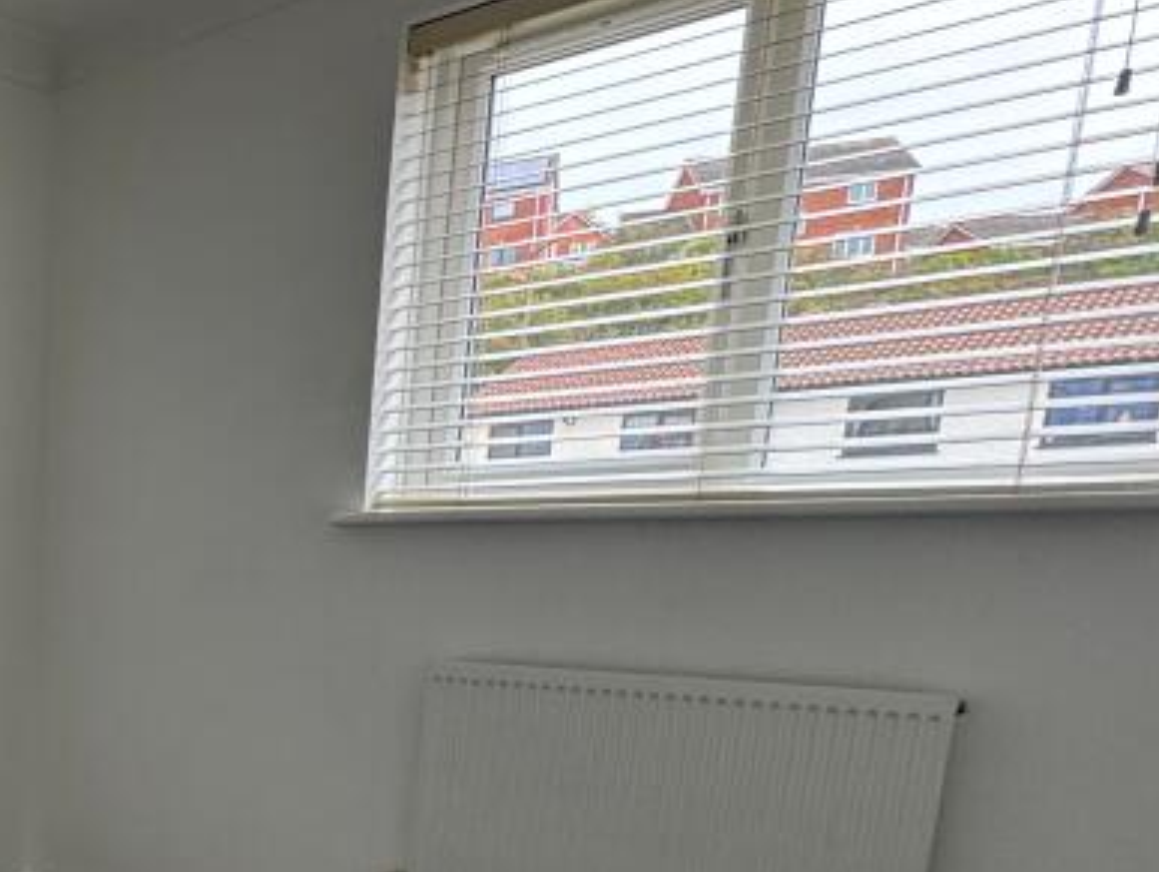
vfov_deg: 36.6
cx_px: -323
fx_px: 1240
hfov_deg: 35.5
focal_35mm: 37
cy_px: 761
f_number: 2.2
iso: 50
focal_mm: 2.22
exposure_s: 1/99
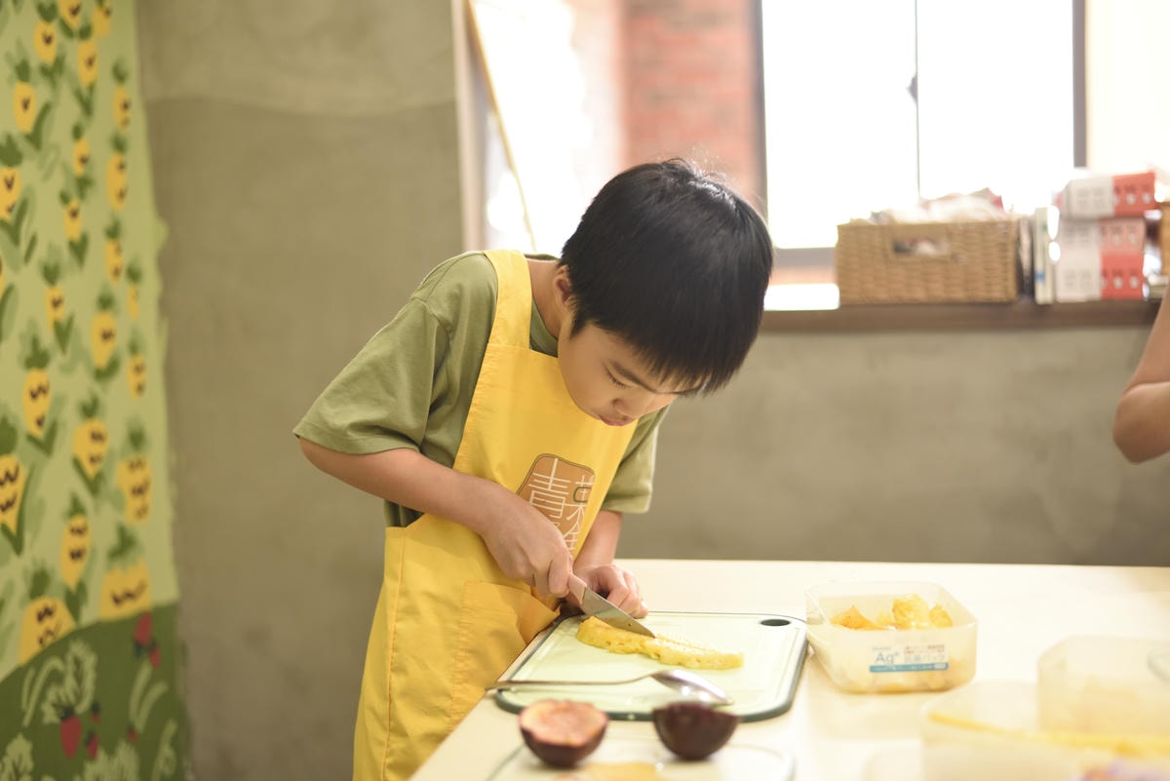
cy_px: 390
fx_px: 1625
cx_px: 585
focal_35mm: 50
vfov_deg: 27.0
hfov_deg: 39.6
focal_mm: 50
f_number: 1.8
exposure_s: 1/250
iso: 800
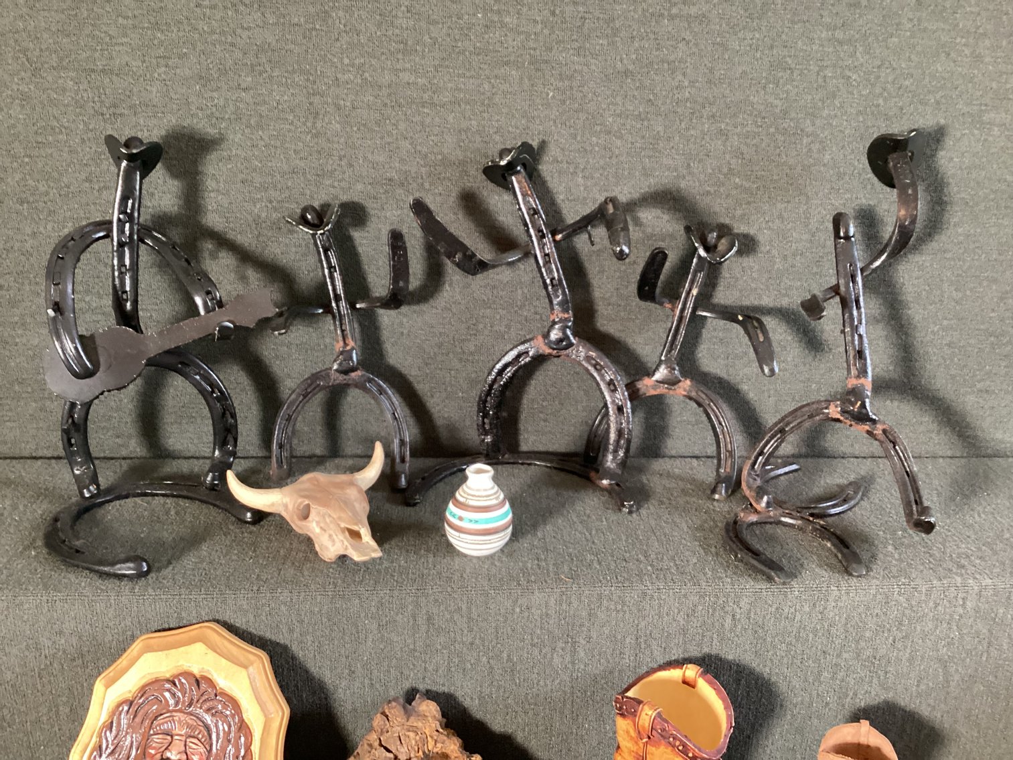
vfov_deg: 45.4
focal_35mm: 31
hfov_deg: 58.3
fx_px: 907
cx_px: 506
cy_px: 380
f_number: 2.4
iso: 500
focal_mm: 3.3
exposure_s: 1/25
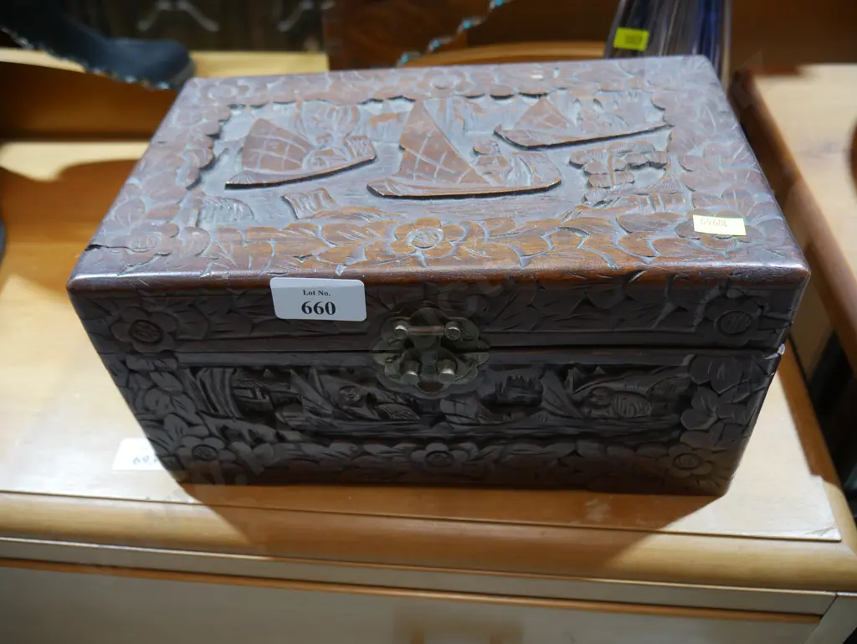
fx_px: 694
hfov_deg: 63.4
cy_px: 322
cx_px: 428
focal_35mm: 28
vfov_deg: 49.8
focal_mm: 14
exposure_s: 1/60
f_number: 3.5
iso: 800
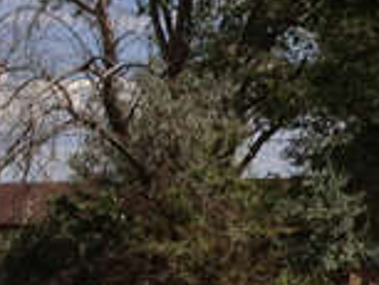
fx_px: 1885
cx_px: 981
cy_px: 129
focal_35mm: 172
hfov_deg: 9.8
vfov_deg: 8.6
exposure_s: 1/2463
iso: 50
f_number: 2.4
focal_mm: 4.13
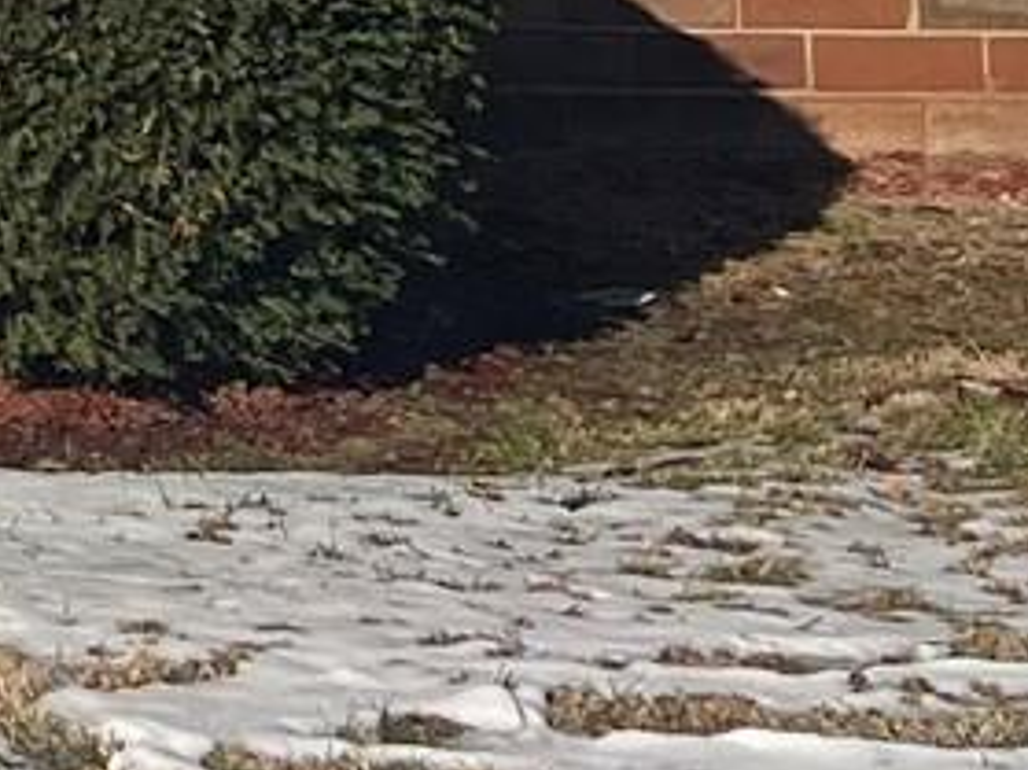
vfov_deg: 7.1
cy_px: -1312
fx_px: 5670
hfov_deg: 8.1
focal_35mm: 191
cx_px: -2483
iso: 50
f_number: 1.5
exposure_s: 1/7463
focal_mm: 5.7
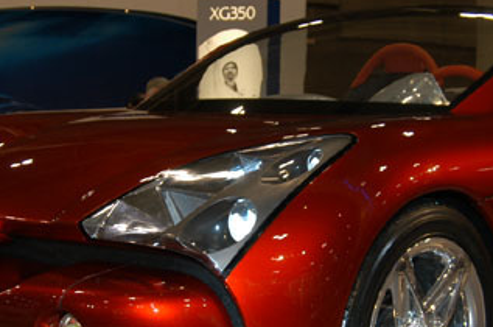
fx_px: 1052
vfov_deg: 17.6
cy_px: 185
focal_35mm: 77
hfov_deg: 26.3
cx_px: 315
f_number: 5
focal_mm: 24
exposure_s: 1/60
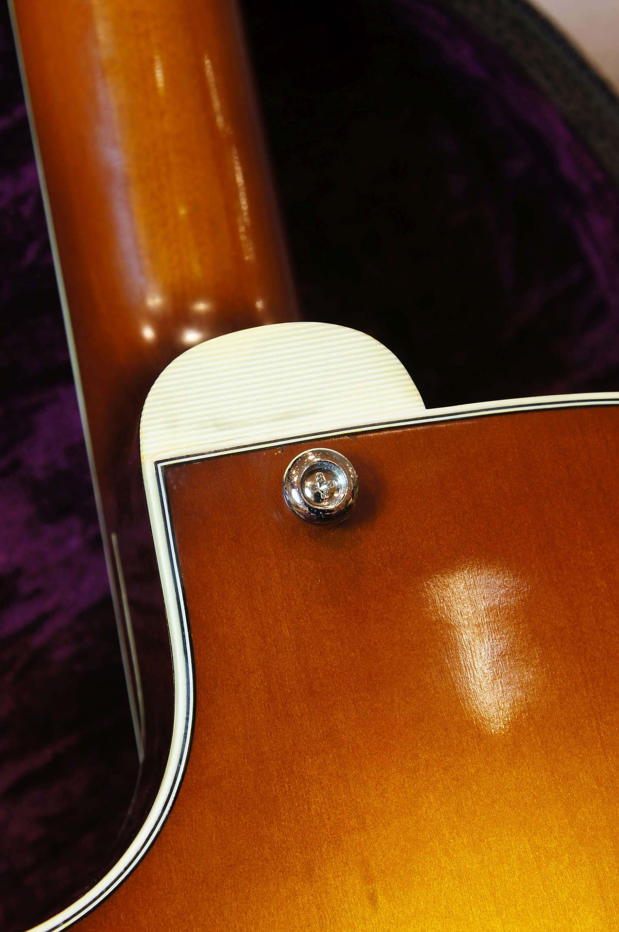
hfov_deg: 15.2
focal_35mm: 90
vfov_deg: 22.6
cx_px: 310
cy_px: 466
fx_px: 2327
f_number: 9
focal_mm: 60
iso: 100
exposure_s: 1/1.67
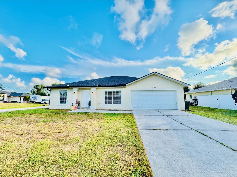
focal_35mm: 14
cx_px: 118
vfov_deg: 85.7
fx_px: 96
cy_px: 88
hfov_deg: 102.1
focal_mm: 2.22
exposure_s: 1/273
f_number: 2.2
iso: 40
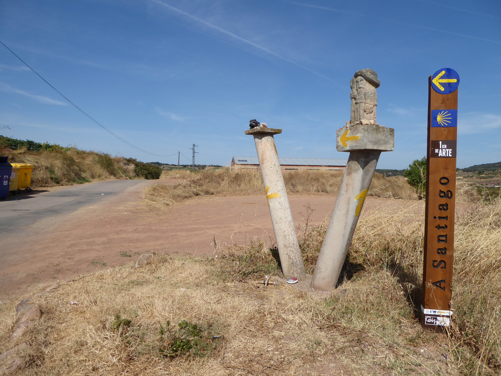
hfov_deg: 69.4
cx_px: 250
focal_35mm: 25
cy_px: 188
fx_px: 362
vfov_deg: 54.9
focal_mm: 4.3
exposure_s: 1/1600
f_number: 3.3
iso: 80
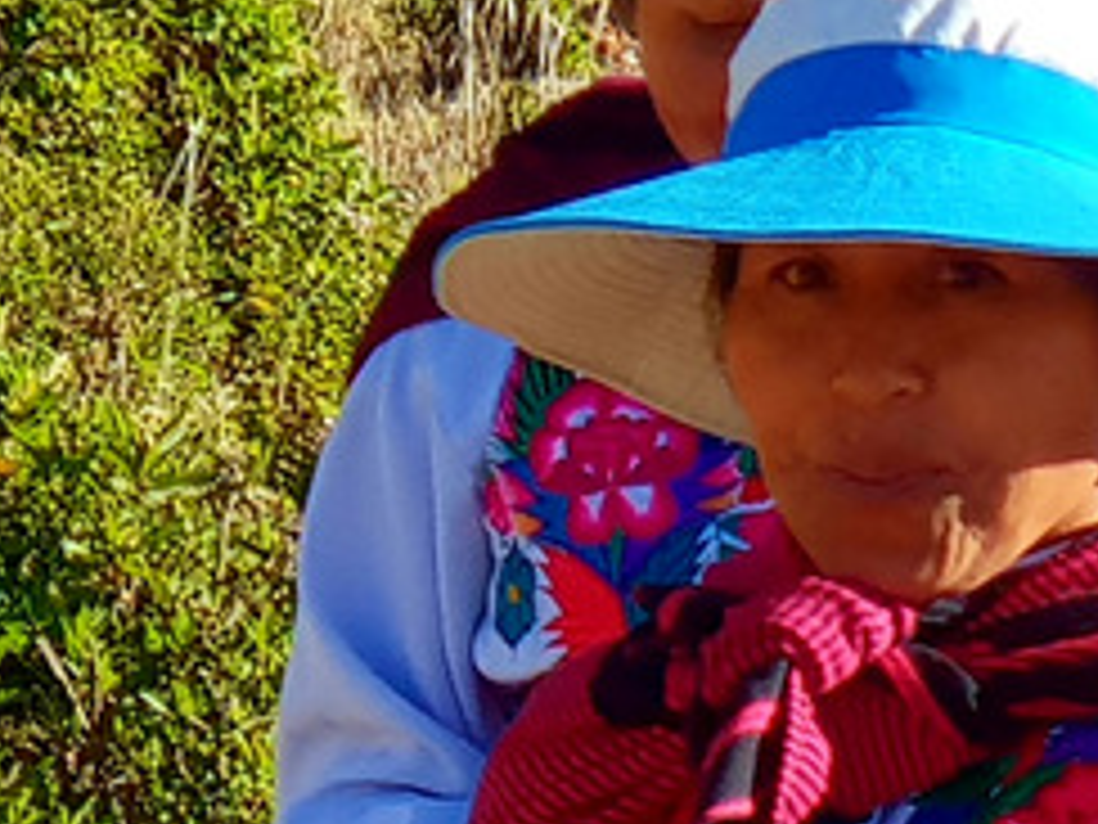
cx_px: 1260
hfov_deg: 7.2
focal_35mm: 273
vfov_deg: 5.3
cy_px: 1653
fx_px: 8659
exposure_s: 1/442
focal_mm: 6
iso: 25
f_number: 2.4
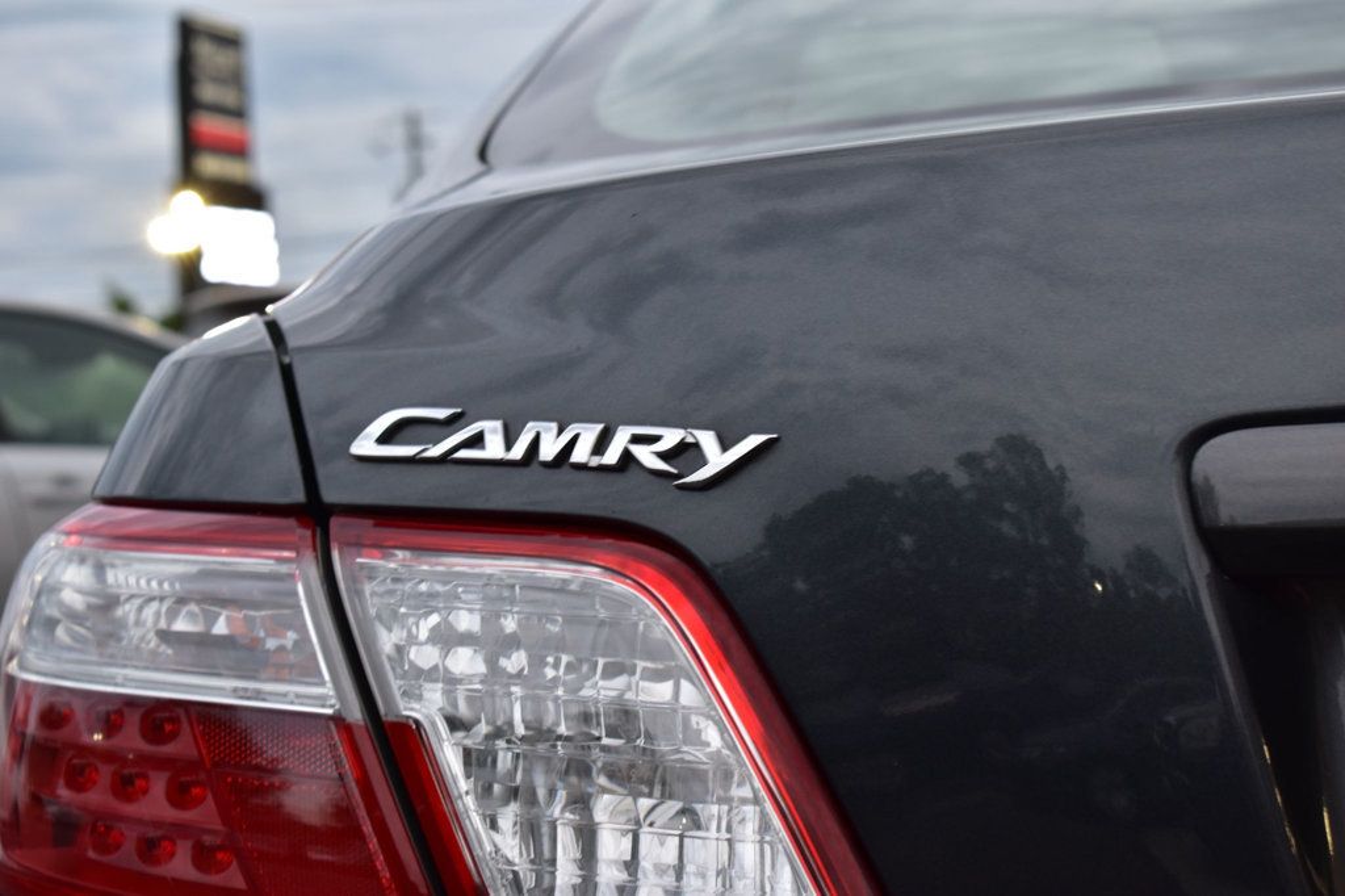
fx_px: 2689
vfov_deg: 18.9
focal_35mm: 72
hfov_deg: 28.1
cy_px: 448
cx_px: 672
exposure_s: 1/25
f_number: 7.1
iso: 400
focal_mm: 48
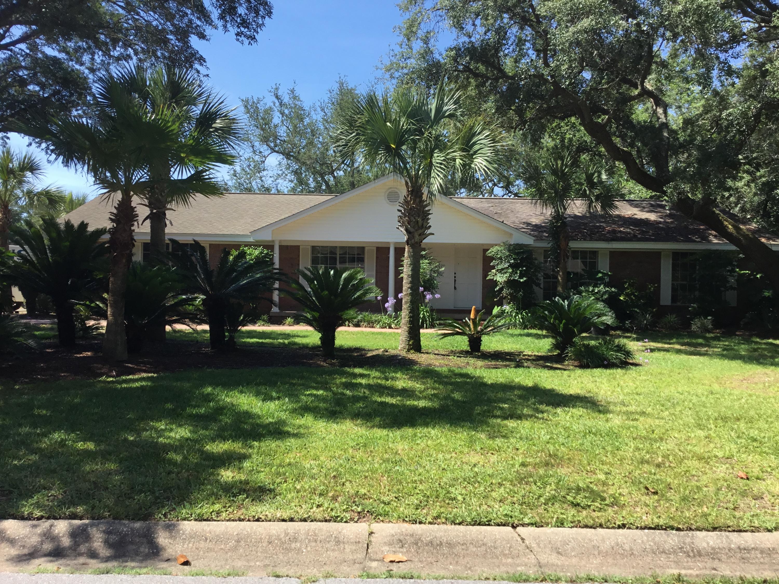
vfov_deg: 45.4
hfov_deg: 58.4
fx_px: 698
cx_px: 390
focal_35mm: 31
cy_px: 292
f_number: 2.4
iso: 25
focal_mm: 3.3
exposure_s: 1/612
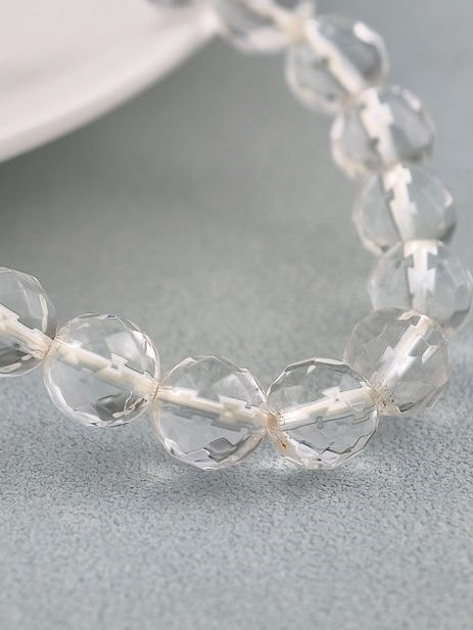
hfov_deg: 9.3
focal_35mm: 159
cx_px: 84
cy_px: 150
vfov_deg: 12.4
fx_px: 2896
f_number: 2.67
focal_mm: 22.48
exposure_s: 1/160
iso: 125
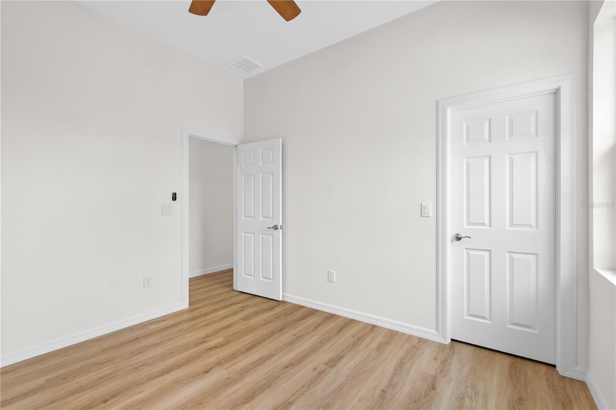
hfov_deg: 100.4
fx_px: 257
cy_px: 205
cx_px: 308
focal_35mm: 15
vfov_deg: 77.3
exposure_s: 1/8
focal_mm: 10
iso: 100
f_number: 7.1
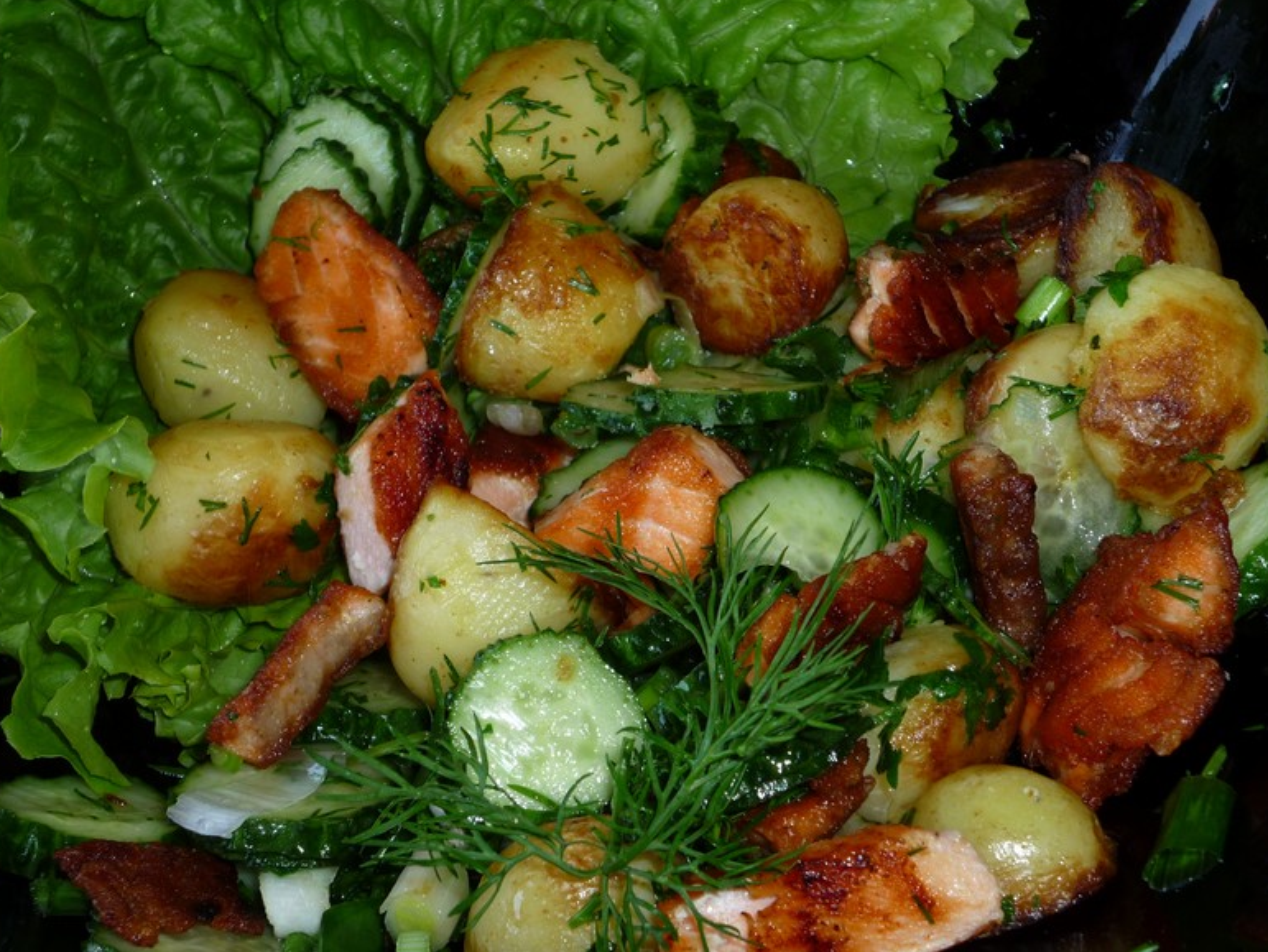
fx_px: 2052
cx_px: 633
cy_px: 460
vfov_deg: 26.1
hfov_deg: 34.3
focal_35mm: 56
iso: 100
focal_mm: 9.5
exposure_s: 1/40
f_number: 5.2
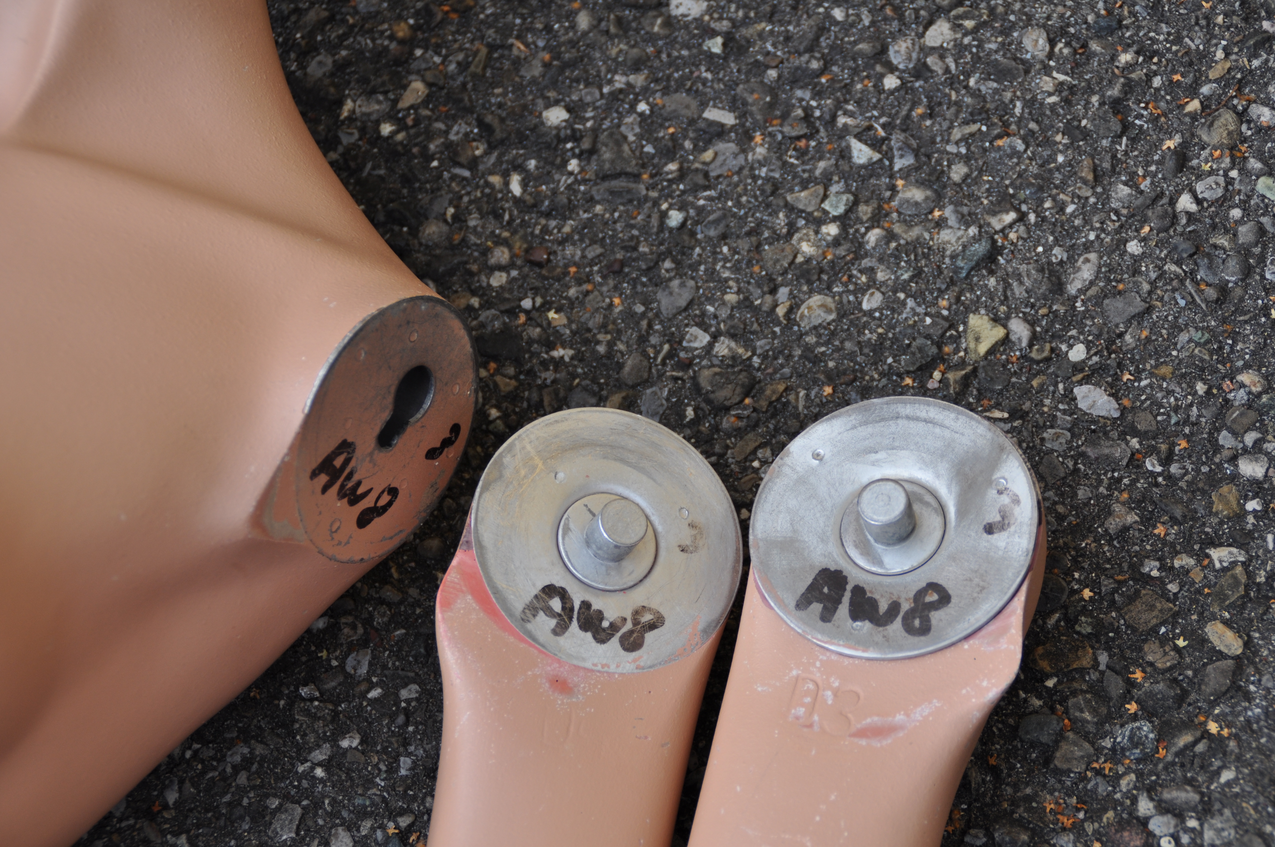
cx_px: 638
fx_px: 3184
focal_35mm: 90
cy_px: 424
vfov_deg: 15.2
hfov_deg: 22.6
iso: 200
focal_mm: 60
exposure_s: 1/500
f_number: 5.6
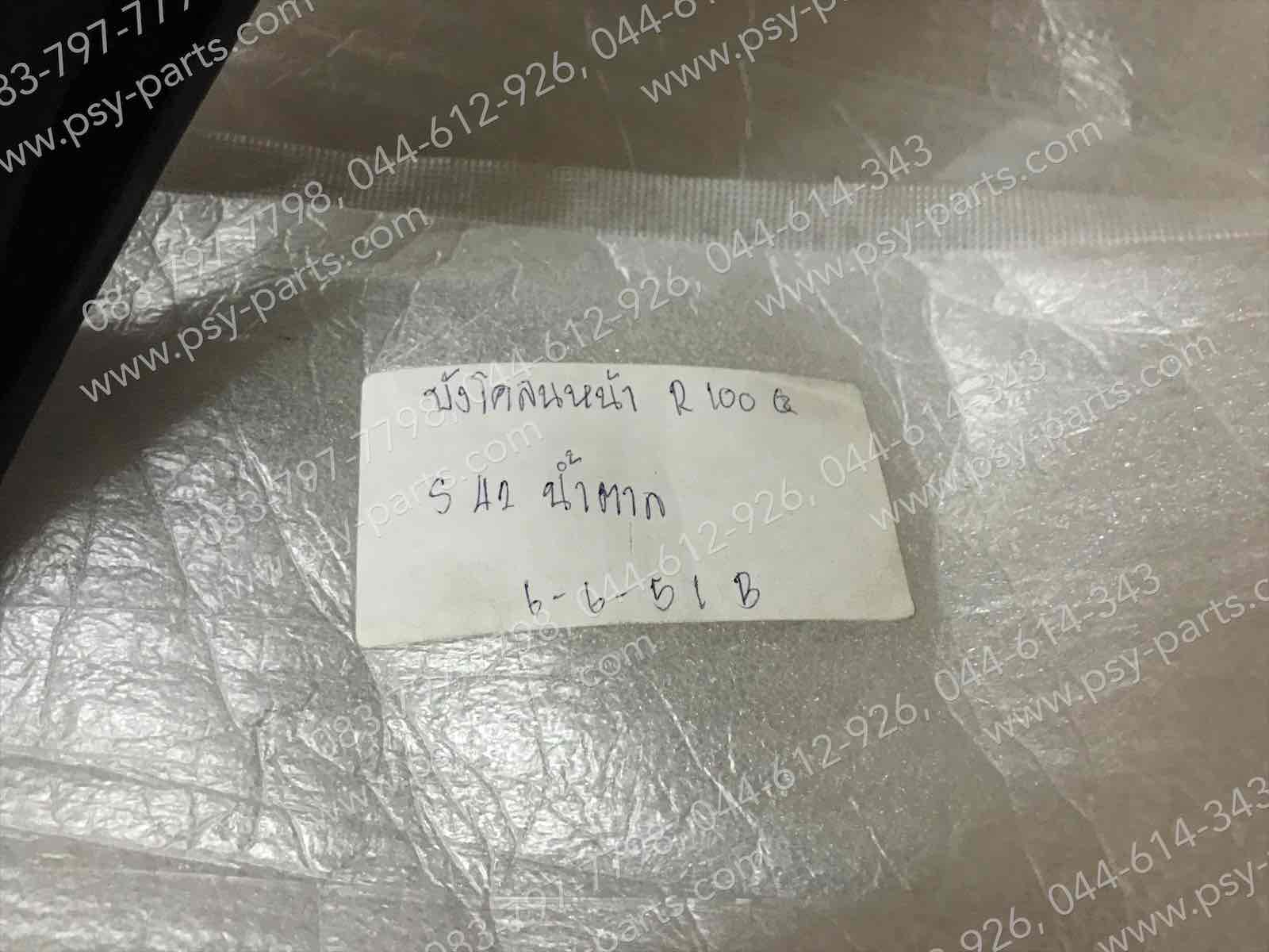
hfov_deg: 63.4
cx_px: 634
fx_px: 1026
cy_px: 476
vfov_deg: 49.7
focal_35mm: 28
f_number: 1.8
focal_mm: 3.99
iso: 100
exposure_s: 1/10
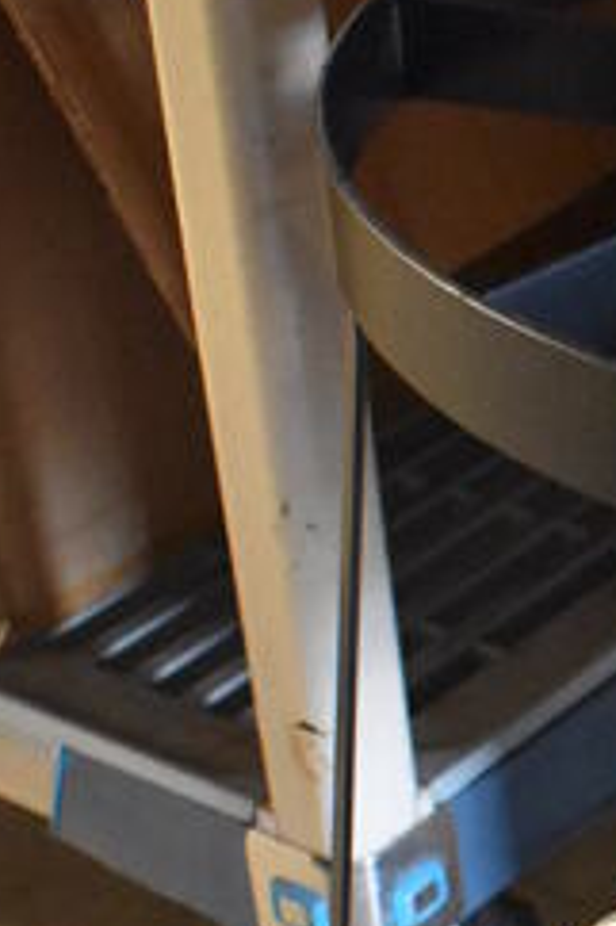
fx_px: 2622
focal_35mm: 102
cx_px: 1045
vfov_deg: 19.5
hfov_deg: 12.4
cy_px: 893
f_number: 3.5
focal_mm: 18
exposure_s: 1/125
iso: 5600
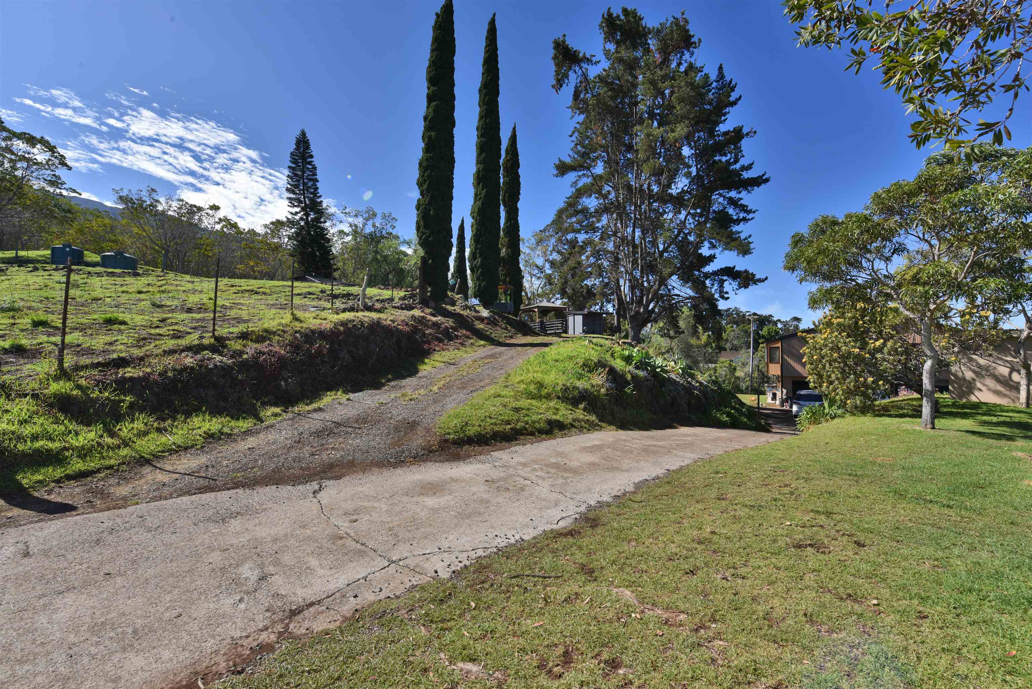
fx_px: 430
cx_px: 516
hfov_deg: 100.4
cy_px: 344
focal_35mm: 15
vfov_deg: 77.4
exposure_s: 1/200
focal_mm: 15
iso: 100
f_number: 11
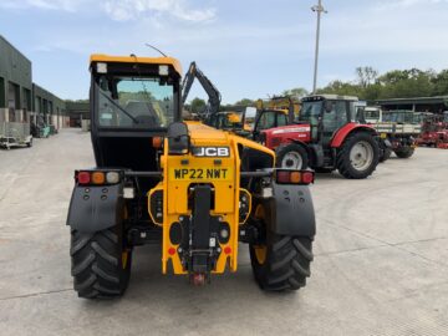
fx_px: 375
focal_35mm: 29
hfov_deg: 61.7
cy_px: 168
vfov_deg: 48.2
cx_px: 224
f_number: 1.8
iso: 16
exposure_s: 1/1144
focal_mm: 3
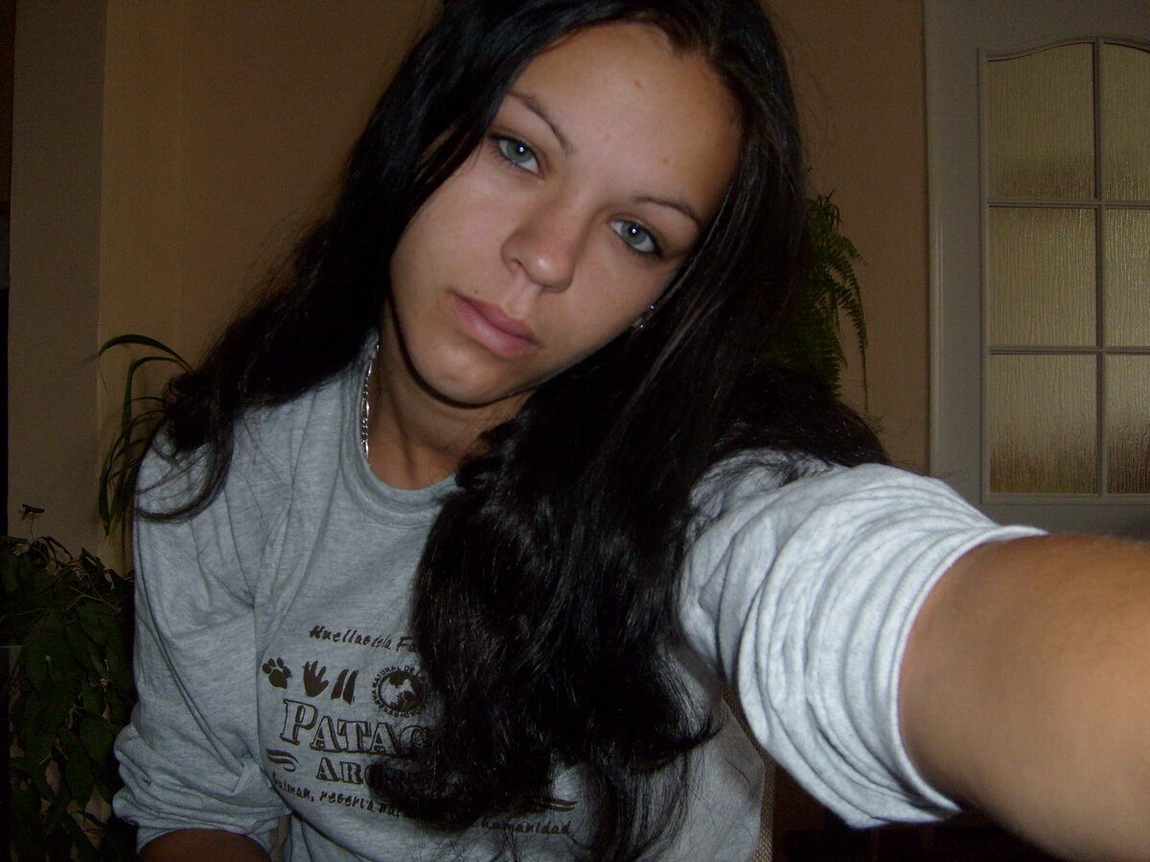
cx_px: 575
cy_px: 431
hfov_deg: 52.6
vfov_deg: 40.7
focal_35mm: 35
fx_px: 1163
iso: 100
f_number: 2.8
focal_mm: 5.8
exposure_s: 1/45
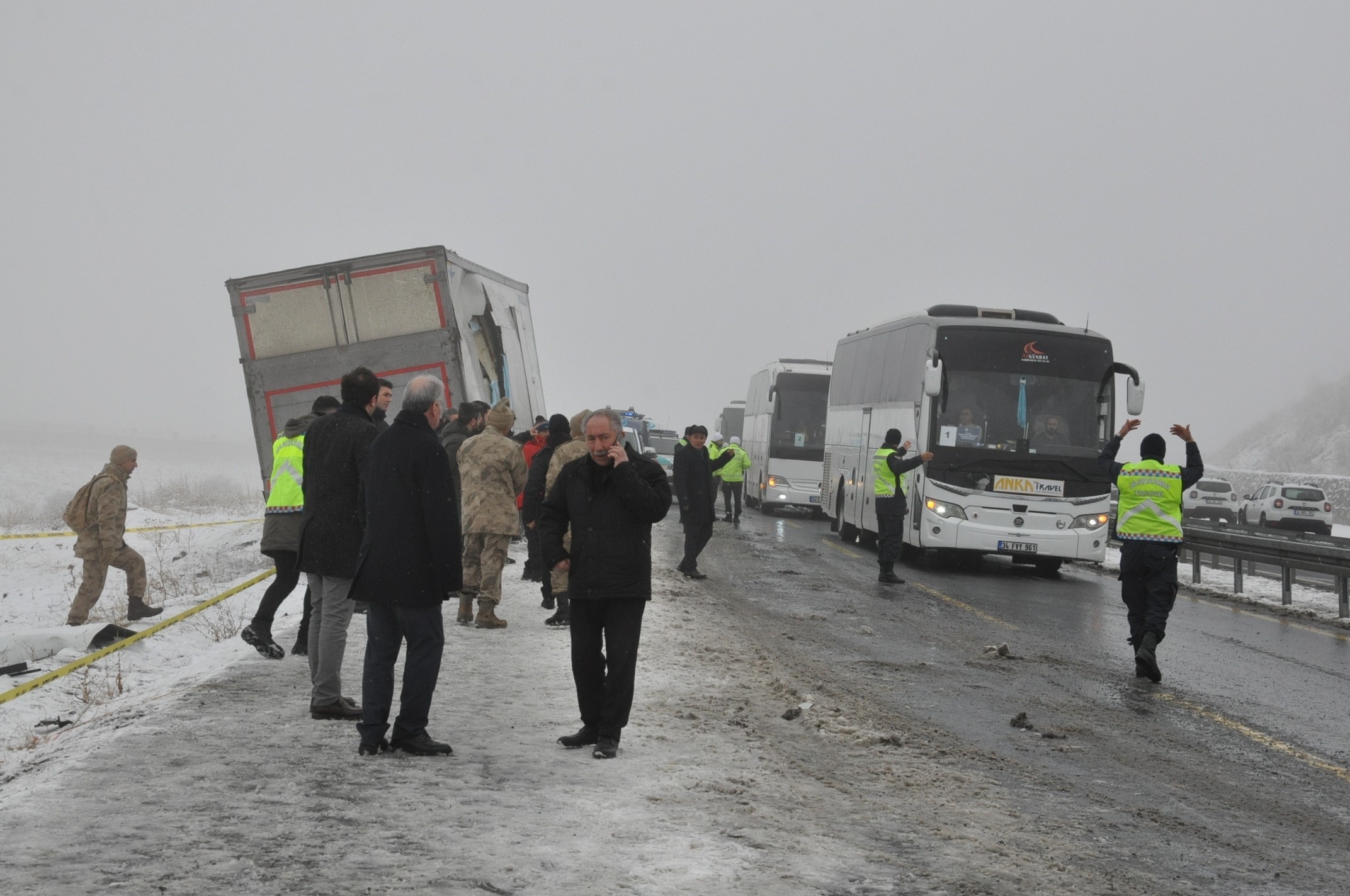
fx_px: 2247
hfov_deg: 33.4
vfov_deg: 22.6
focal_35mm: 60
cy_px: 448
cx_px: 675
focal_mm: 40
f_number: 13
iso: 800
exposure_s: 1/640
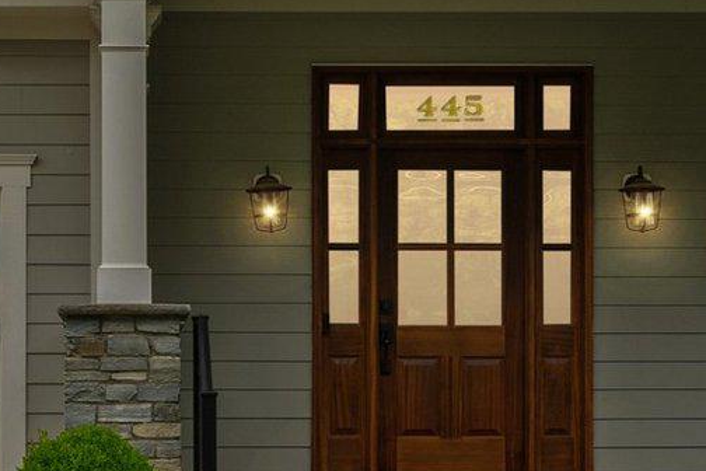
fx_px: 2726
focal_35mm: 139
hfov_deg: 14.7
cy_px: -5
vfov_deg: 9.8
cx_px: 169
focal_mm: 35
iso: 320
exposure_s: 1/80
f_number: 10
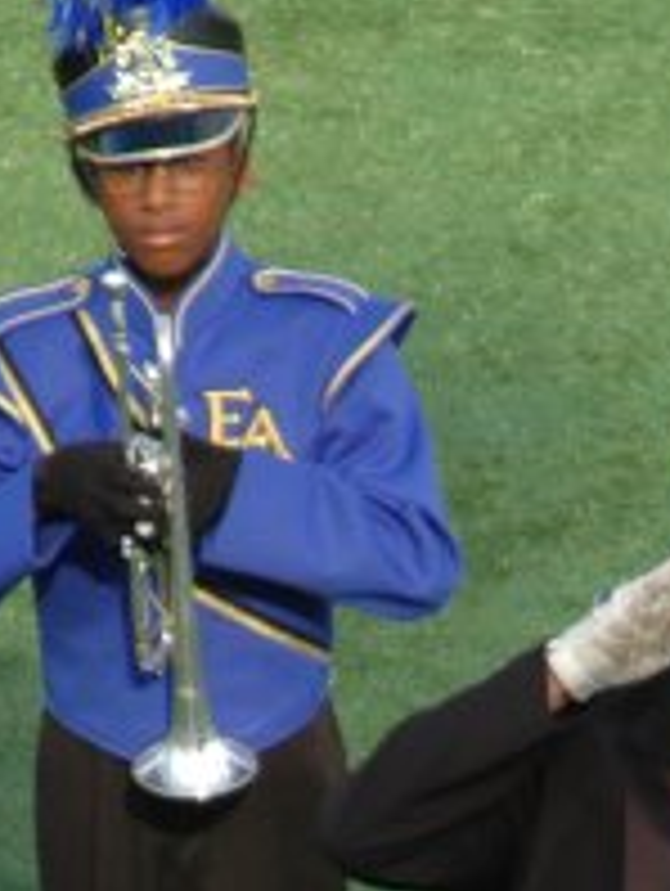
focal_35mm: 1746
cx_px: 627
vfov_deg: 1.1
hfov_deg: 0.9
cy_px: 1310
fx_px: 44962
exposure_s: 1/250
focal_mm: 400
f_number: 5.6
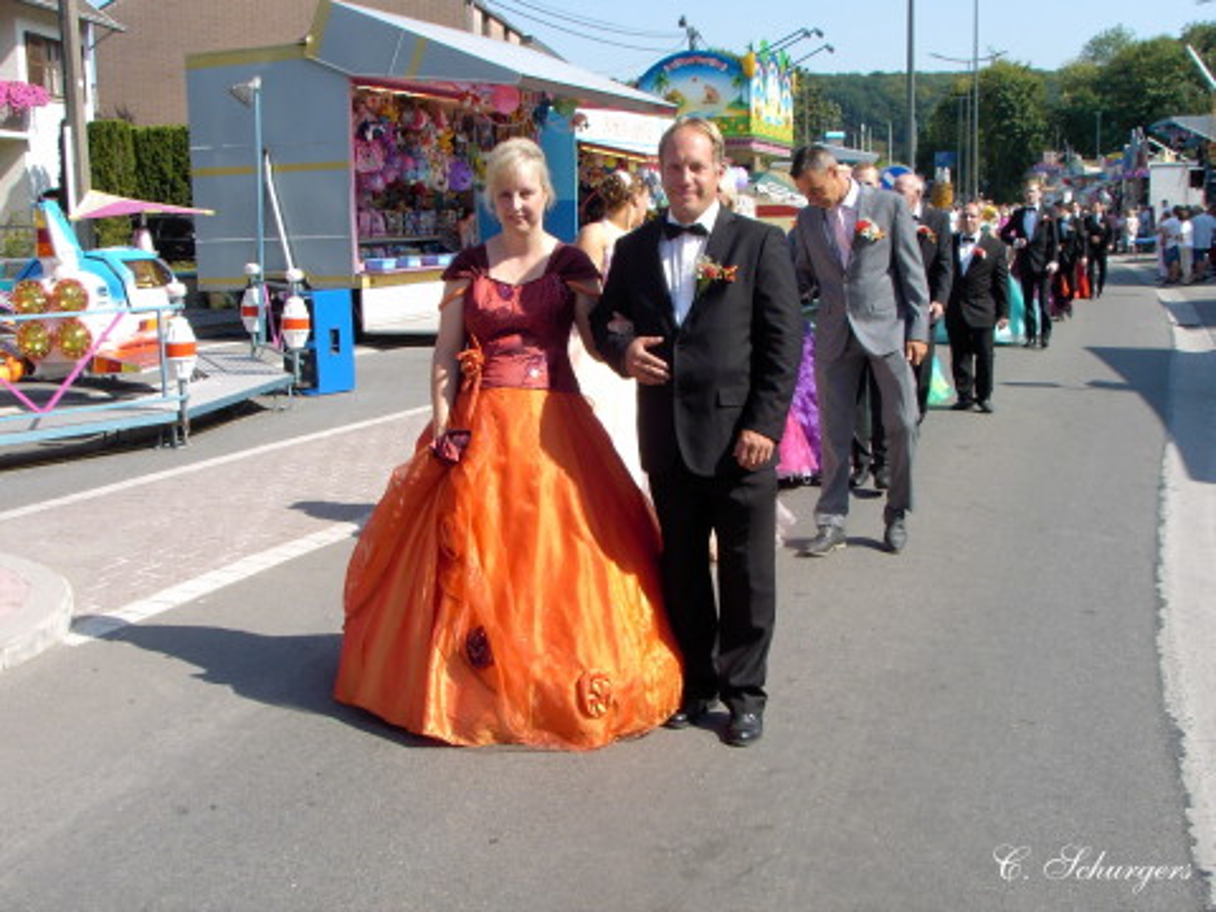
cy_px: 456
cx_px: 608
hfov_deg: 42.9
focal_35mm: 44
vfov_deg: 32.9
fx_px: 1546
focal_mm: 6.8
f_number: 5
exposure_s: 1/210
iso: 70
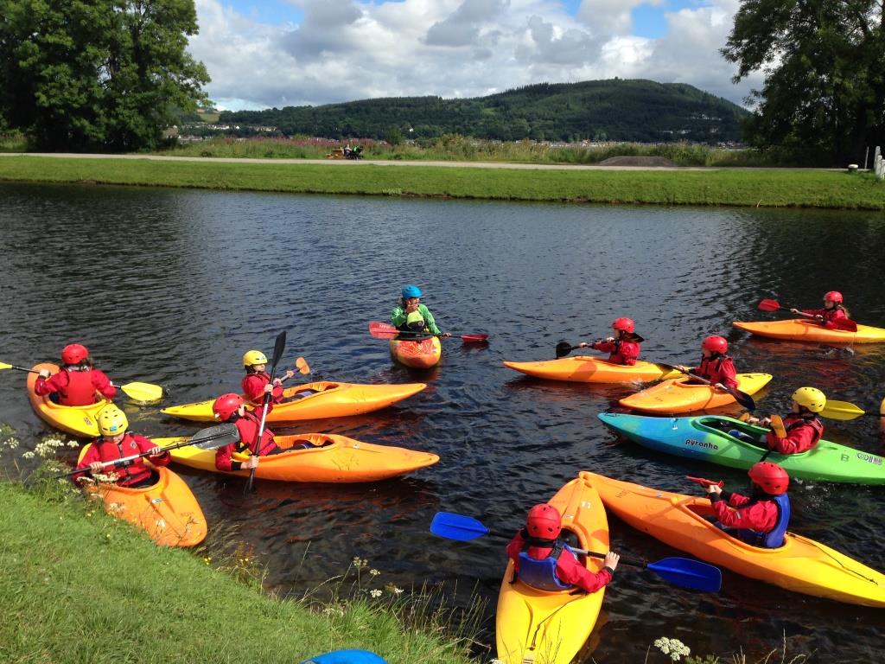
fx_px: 844
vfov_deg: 42.9
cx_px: 442
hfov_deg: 55.4
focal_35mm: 33
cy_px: 332
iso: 50
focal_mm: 4.12
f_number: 2.4
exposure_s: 1/1391
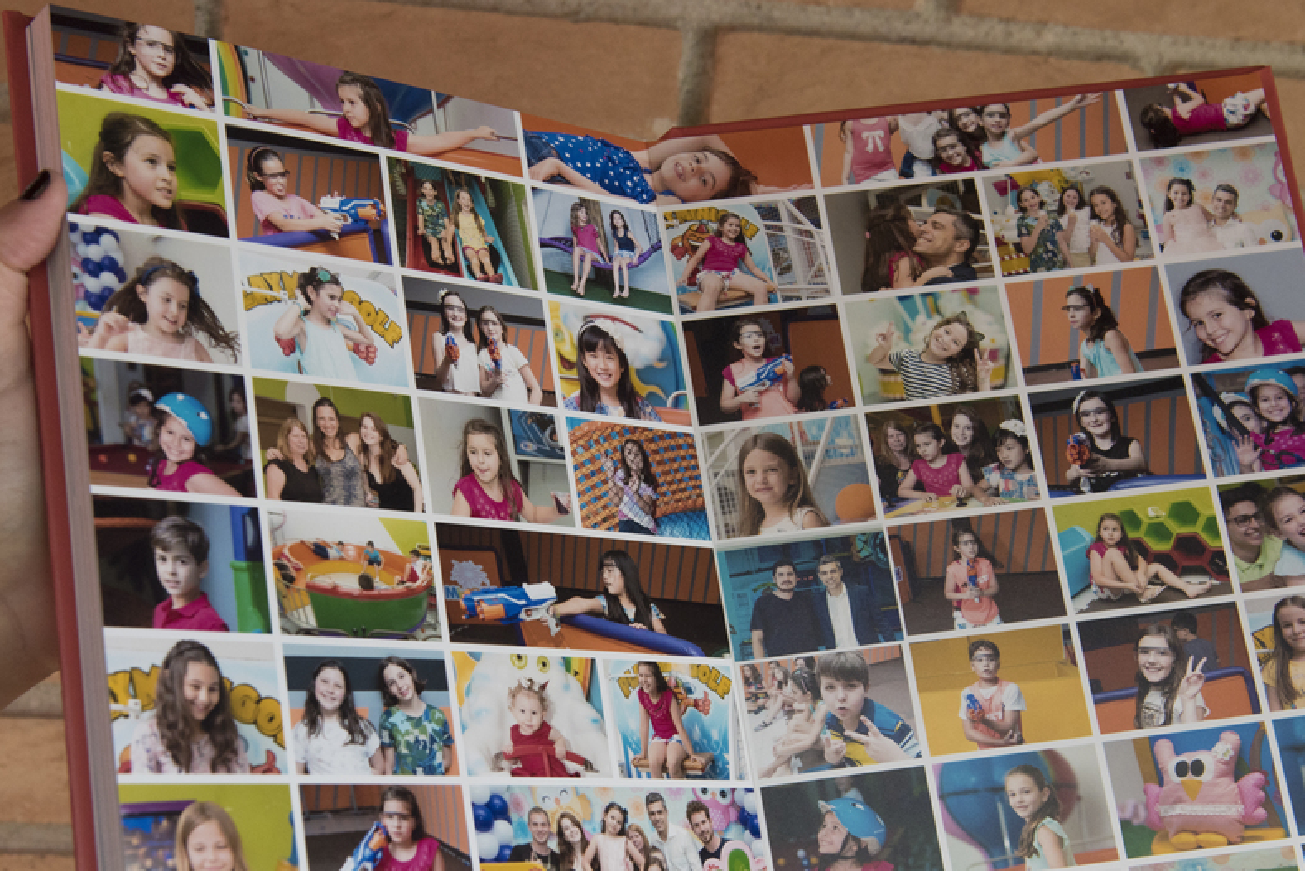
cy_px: 605
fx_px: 2321
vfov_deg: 21.2
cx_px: 606
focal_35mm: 64
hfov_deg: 31.4
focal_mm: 42
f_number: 6.3
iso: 500
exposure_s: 1/100
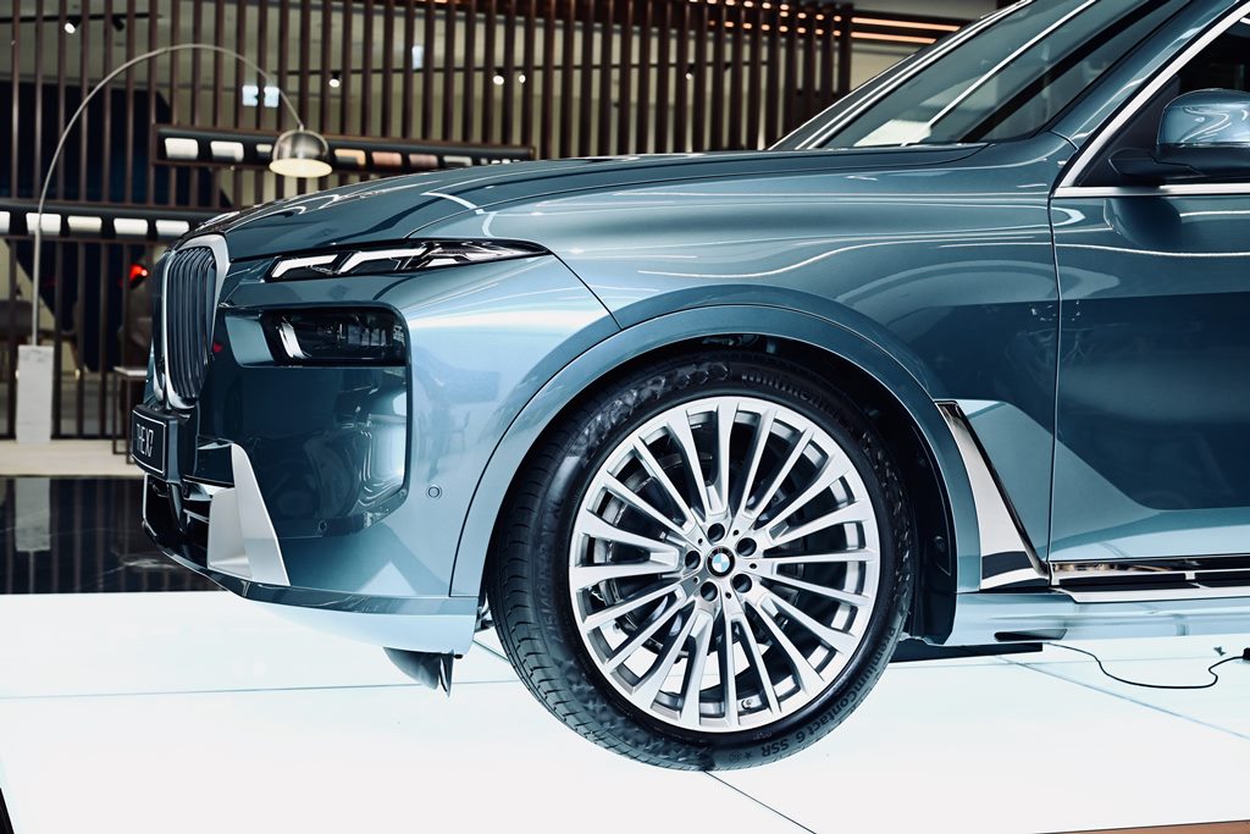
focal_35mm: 58
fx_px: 2014
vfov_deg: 23.4
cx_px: 625
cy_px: 417
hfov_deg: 34.5
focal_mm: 58
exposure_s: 1/125
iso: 800
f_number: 5
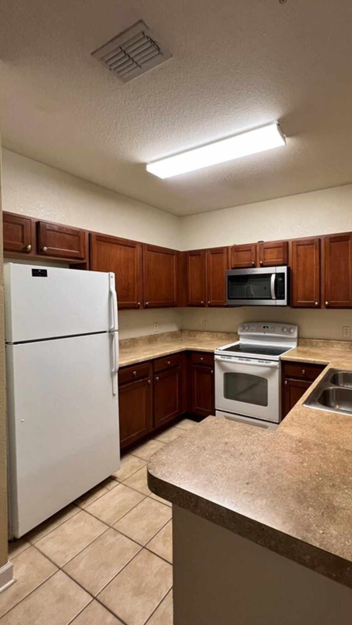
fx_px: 249
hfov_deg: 68.2
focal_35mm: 15
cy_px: 304
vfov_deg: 103.0
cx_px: 240
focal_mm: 1.57
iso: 200
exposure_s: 1/60
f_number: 1.8
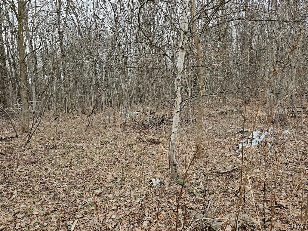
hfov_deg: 73.9
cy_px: 116
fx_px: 205
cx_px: 154
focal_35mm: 23
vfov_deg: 58.9
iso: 25
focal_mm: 6.3
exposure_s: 1/120
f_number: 1.7
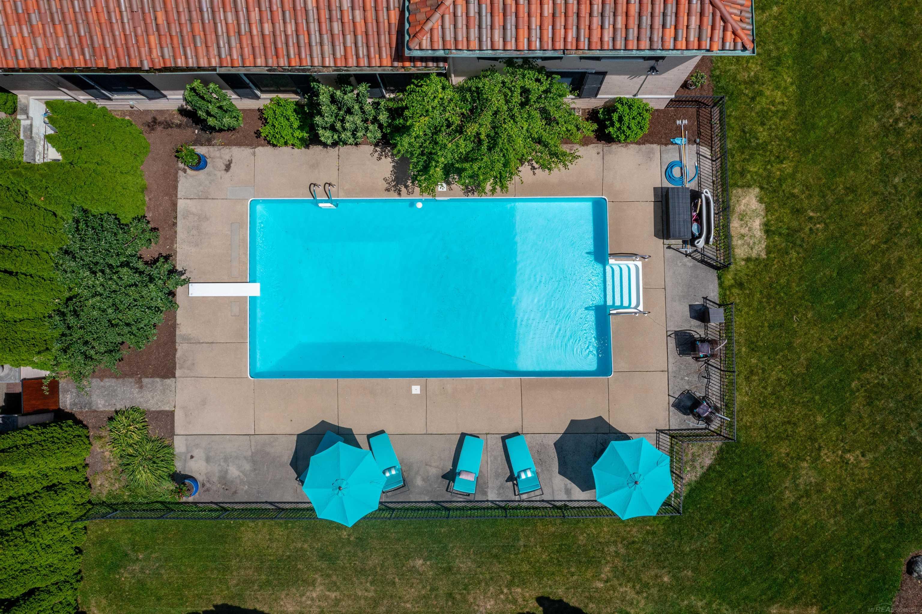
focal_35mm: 28
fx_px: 717
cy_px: 307
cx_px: 461
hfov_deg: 65.5
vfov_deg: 46.4
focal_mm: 10.26
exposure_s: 1/800
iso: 100
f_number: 7.1
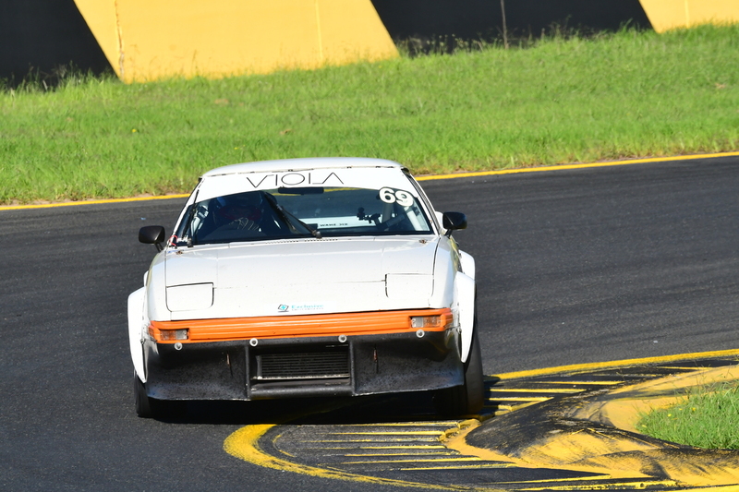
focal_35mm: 540
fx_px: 11082
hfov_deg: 3.8
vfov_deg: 2.5
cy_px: 246
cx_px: 370
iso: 500
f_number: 11
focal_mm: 360
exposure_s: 1/640
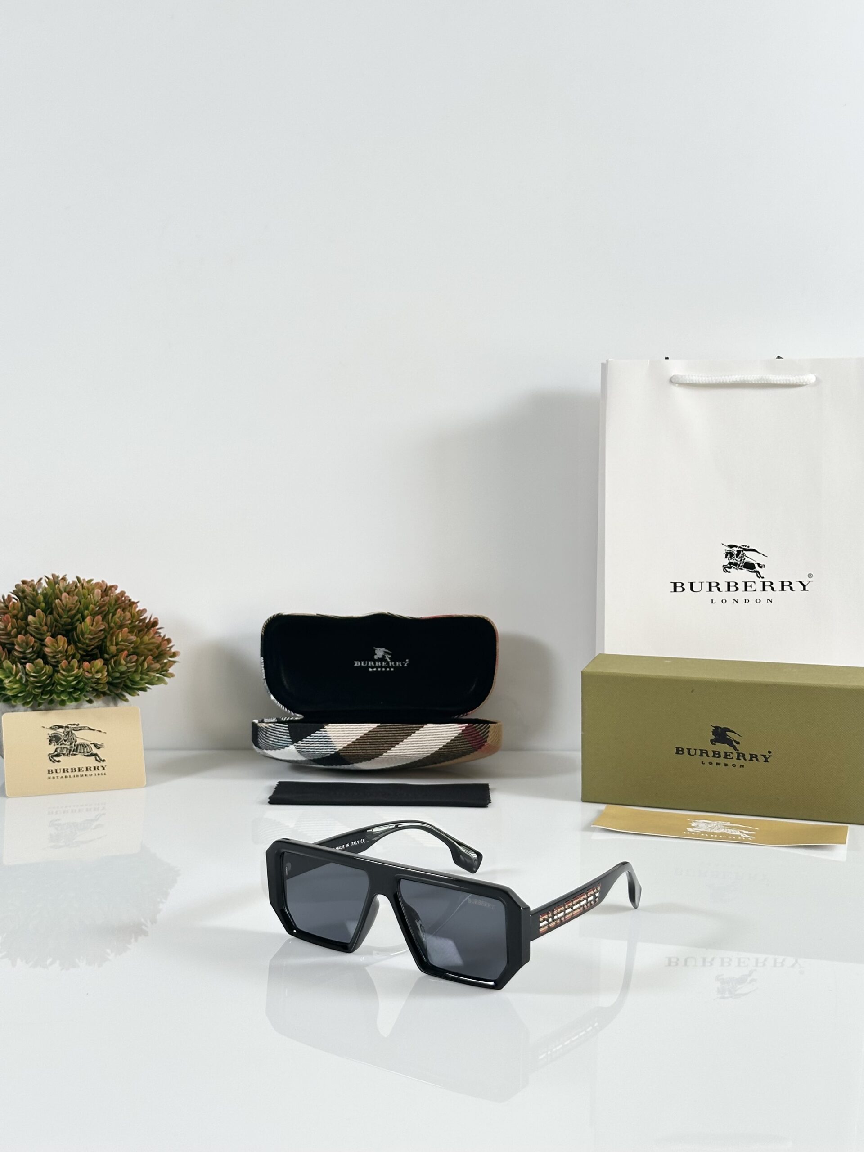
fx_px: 1597
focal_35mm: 48
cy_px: 576
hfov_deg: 30.3
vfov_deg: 39.7
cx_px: 432
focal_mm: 6.86
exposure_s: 1/121
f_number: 1.78
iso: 64
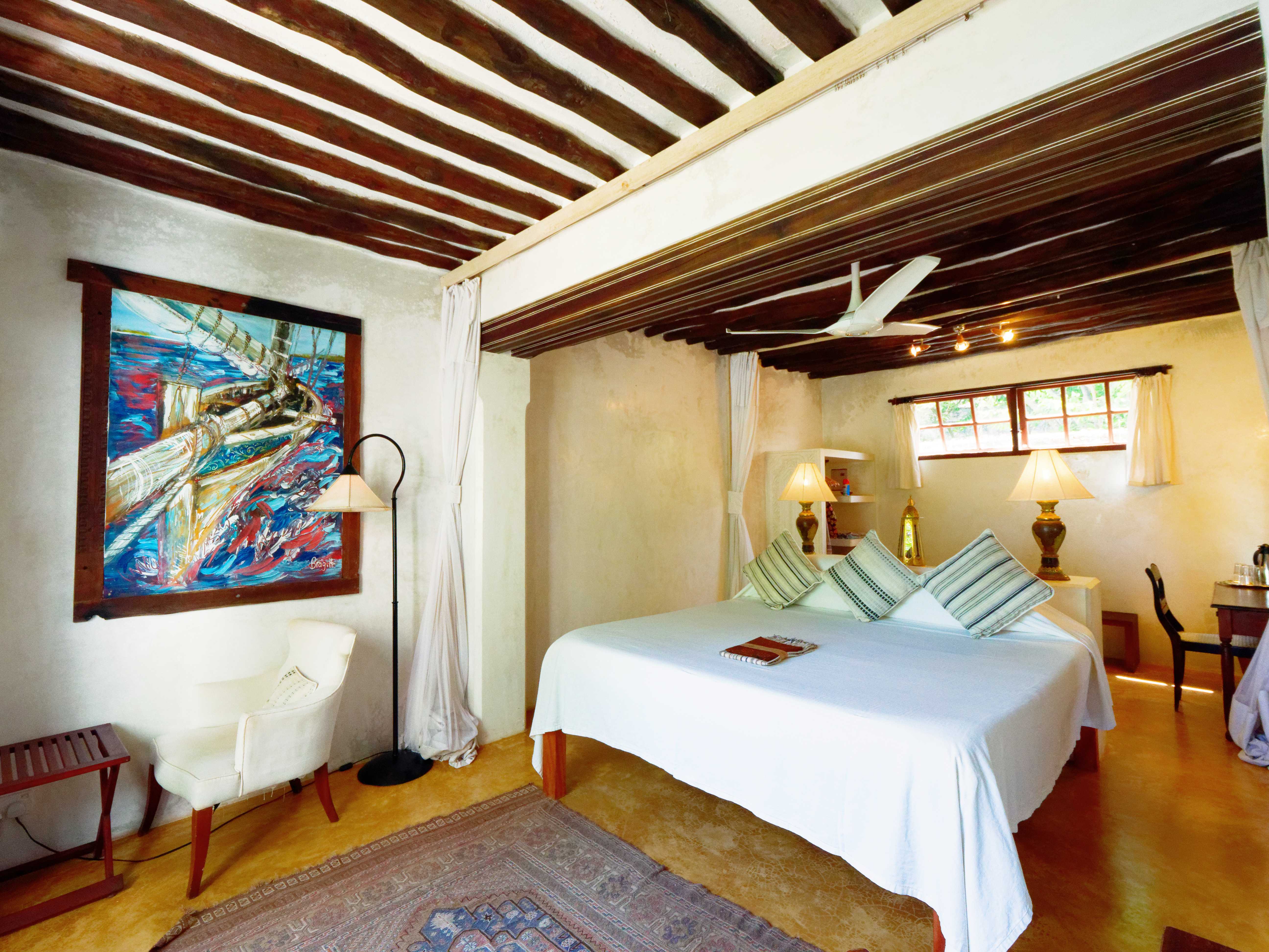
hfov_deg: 94.5
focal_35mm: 16
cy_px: 476
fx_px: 587
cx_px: 634
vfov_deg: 78.1
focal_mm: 8
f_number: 7.1
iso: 1000
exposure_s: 1/60
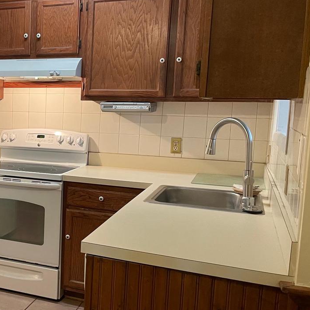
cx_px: -2
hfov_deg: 33.0
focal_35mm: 47
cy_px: 165
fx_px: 476
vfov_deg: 36.0
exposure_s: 1/60
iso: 250
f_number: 1.6
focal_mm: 4.2
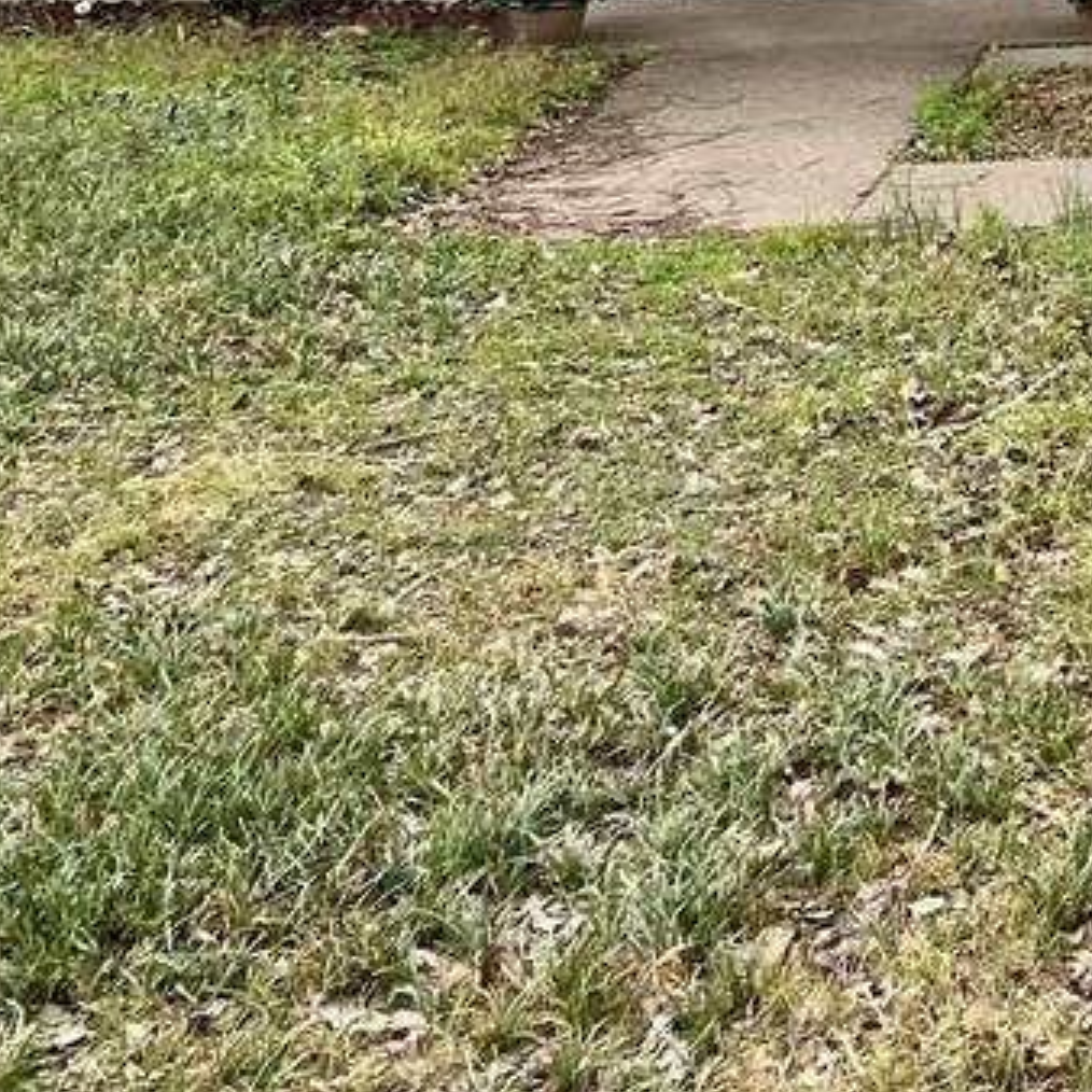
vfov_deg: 18.3
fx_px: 3105
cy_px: -401
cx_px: 1418
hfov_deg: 18.6
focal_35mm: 87
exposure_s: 1/1441
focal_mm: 5.1
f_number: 1.6
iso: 50
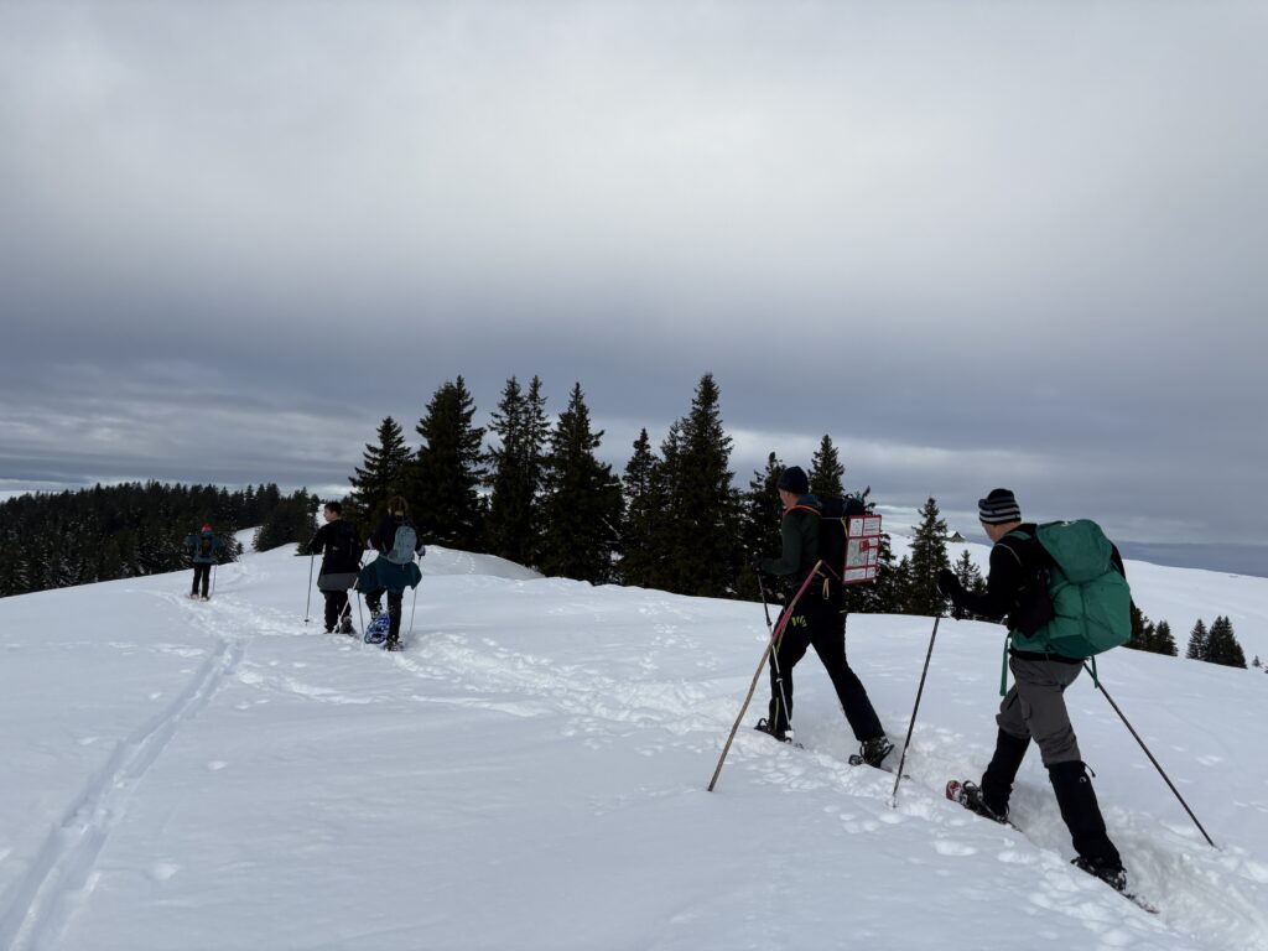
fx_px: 952
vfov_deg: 53.1
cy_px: 476
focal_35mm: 26
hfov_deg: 67.3
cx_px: 634
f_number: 1.6
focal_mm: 5.96
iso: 50
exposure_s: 1/3448
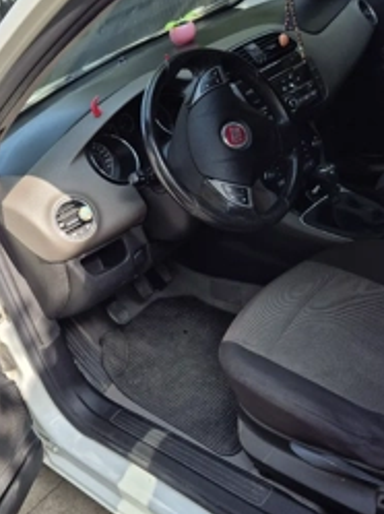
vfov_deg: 50.2
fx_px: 549
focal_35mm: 37
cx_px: 95
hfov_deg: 37.6
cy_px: 275
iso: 25
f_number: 1.8
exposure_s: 1/526
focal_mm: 5.4
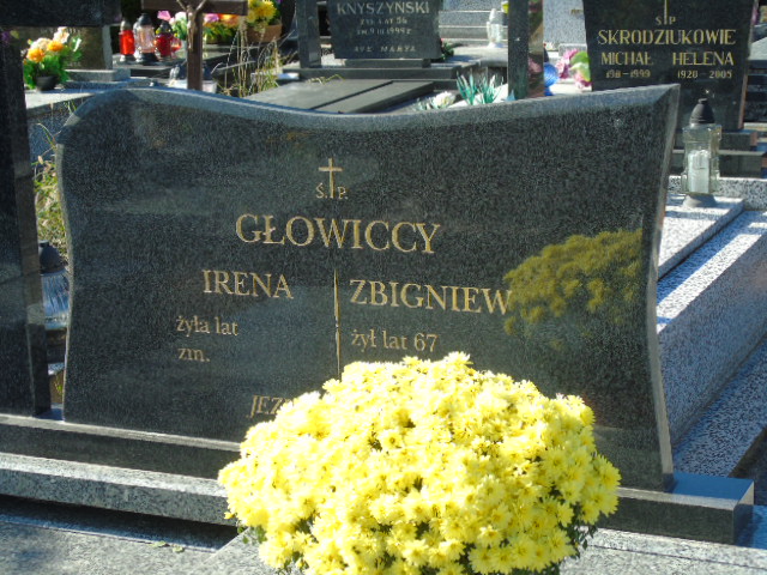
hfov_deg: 27.4
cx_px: 384
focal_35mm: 71
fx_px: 1573
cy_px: 288
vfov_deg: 20.7
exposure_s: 1/160
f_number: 4.7
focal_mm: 13
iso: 80
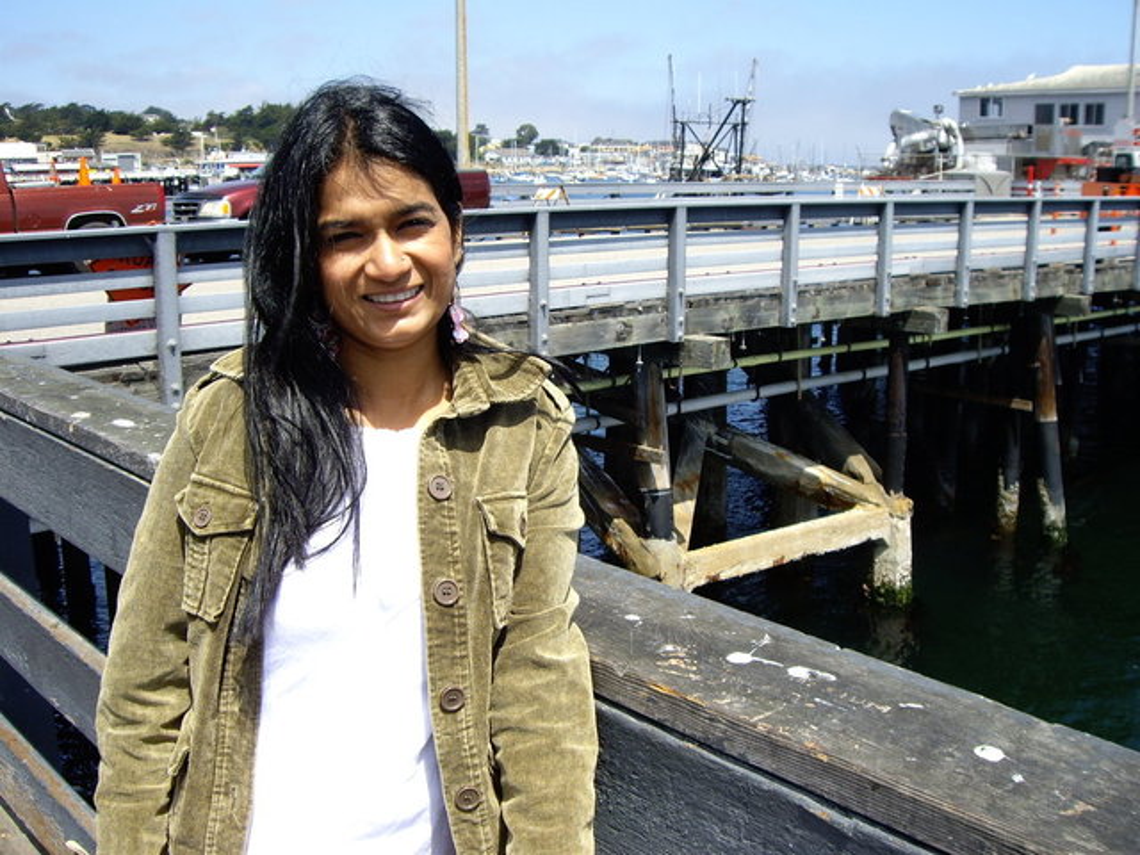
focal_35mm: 38
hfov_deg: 49.0
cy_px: 428
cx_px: 570
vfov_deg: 37.7
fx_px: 1251
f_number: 4.3
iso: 50
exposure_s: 1/250
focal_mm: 6.2
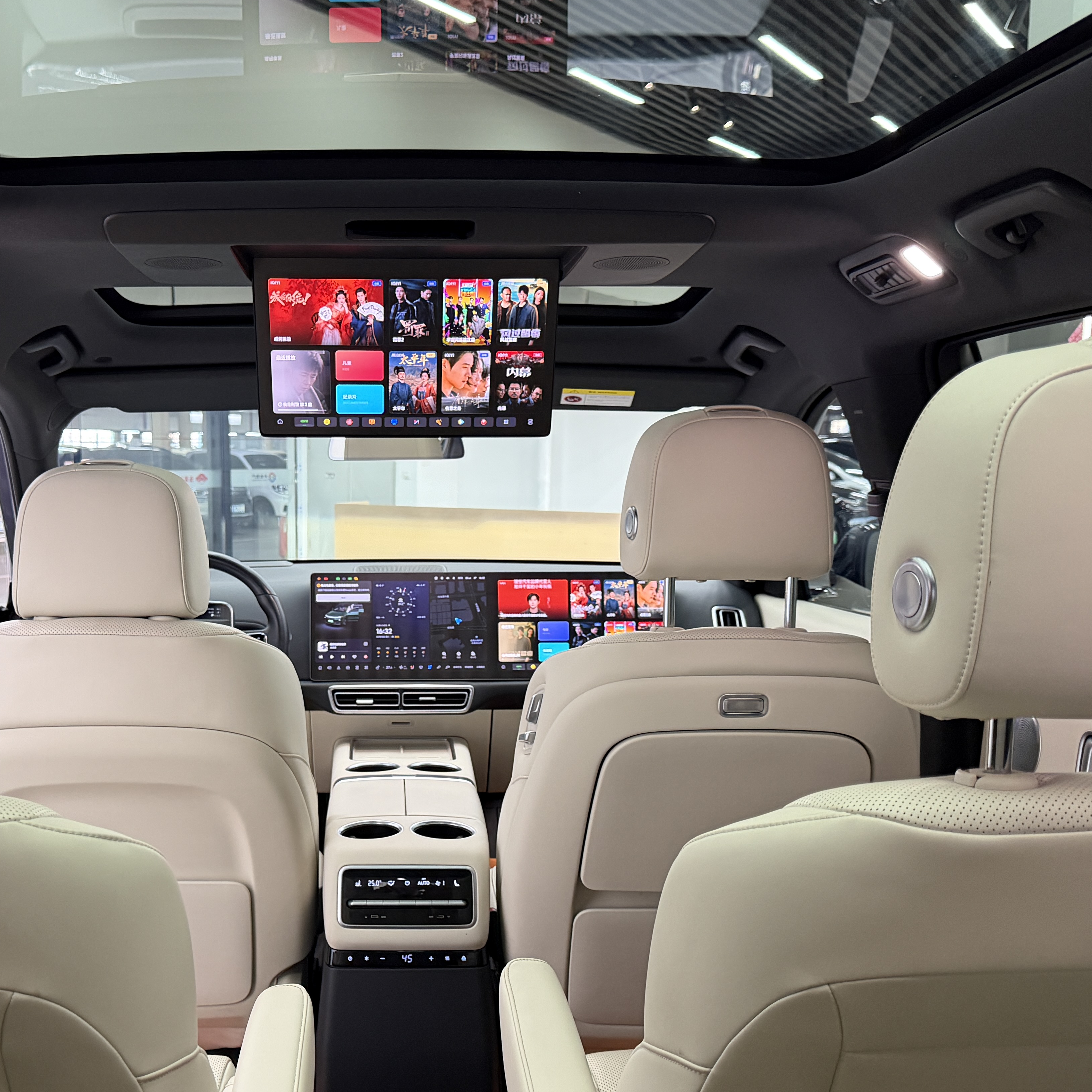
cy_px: 636
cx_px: 409
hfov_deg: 44.6
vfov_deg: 44.8
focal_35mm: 37
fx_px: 1321
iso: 400
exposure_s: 1/50
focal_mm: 6.76
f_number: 1.78
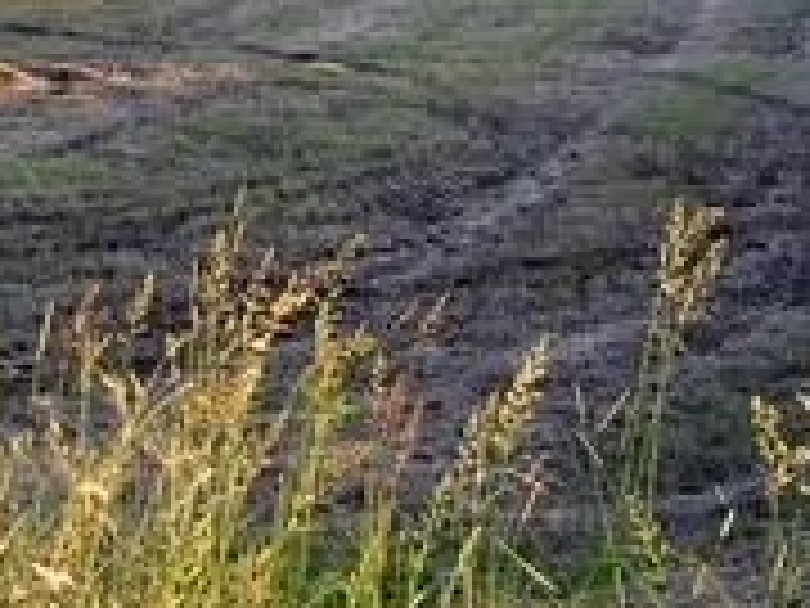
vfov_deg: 11.2
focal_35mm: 130
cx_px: -58
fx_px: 3042
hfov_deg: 14.8
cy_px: -77
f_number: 4.7
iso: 200
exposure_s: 1/125
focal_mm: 8
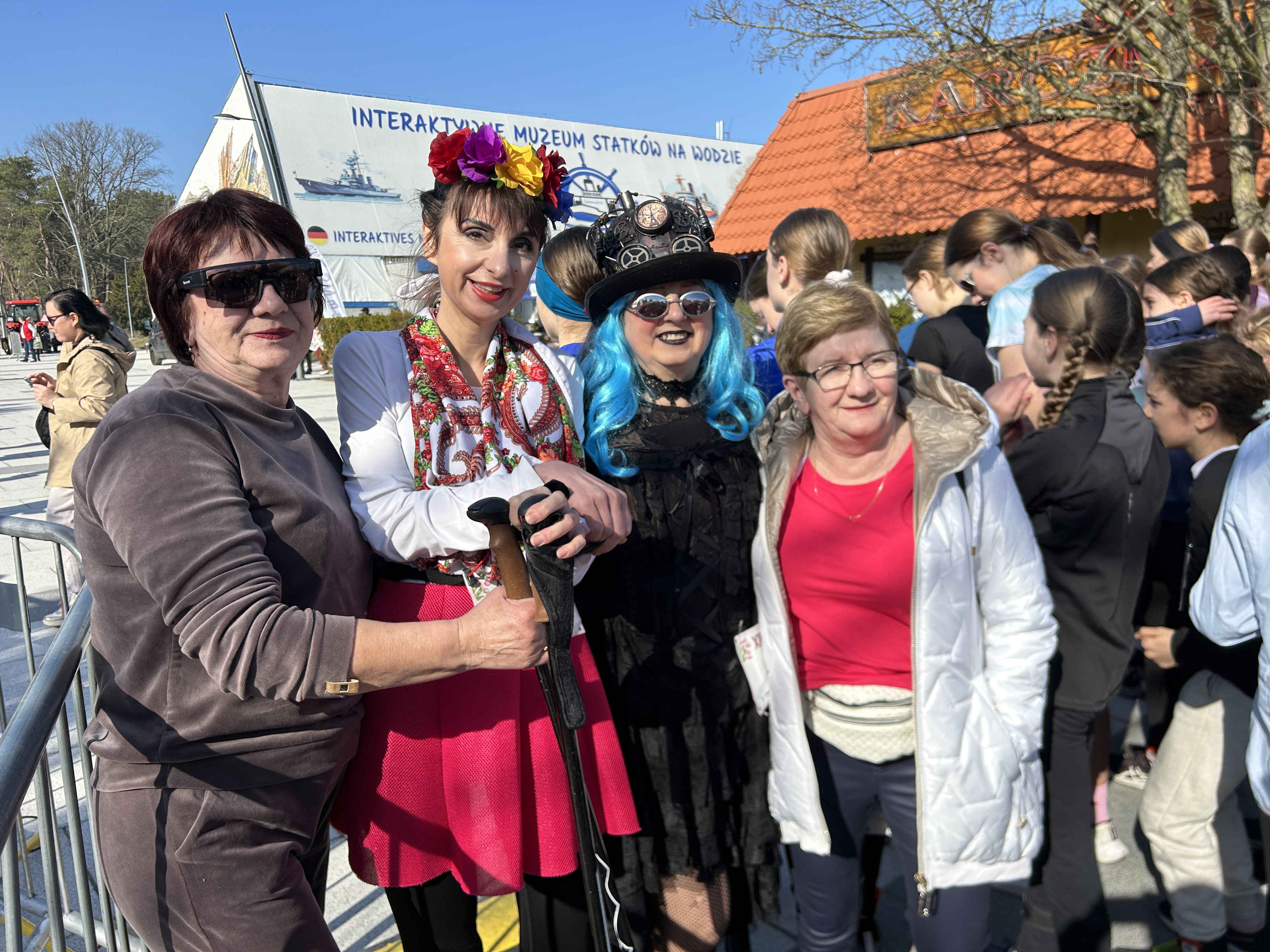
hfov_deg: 67.3
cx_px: 635
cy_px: 476
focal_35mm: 26
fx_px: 954
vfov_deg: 53.1
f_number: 1.5
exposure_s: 1/3257
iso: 50
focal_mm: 5.7
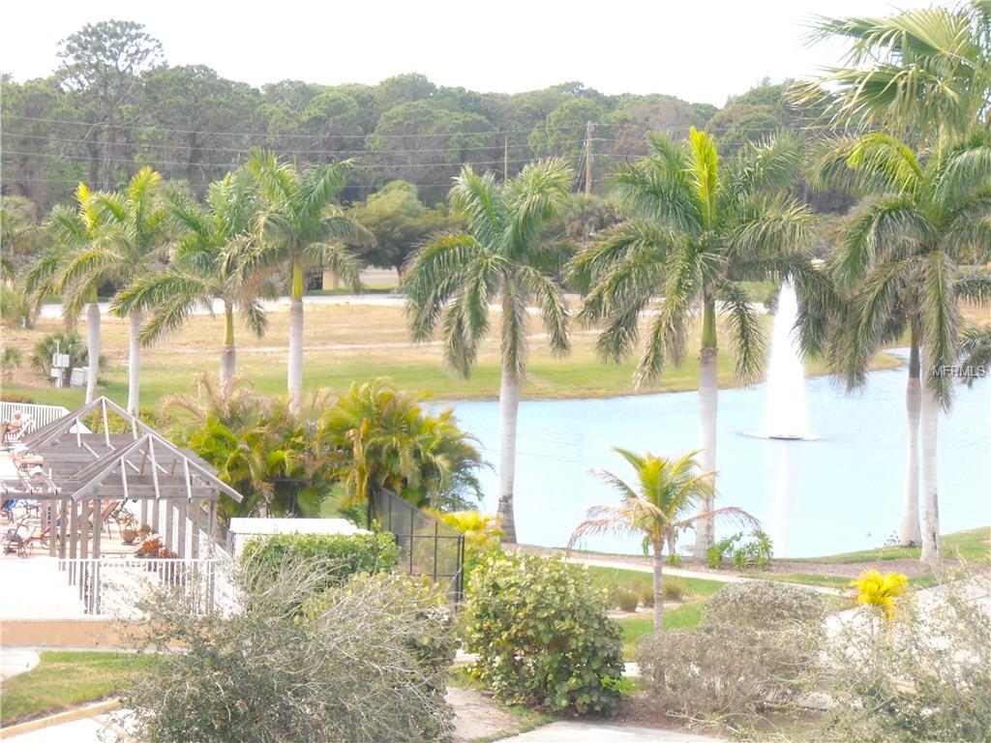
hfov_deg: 14.3
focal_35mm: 138
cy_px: 372
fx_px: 3951
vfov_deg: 10.7
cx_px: 496
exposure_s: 1/125
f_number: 5.8
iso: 80
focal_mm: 24.39
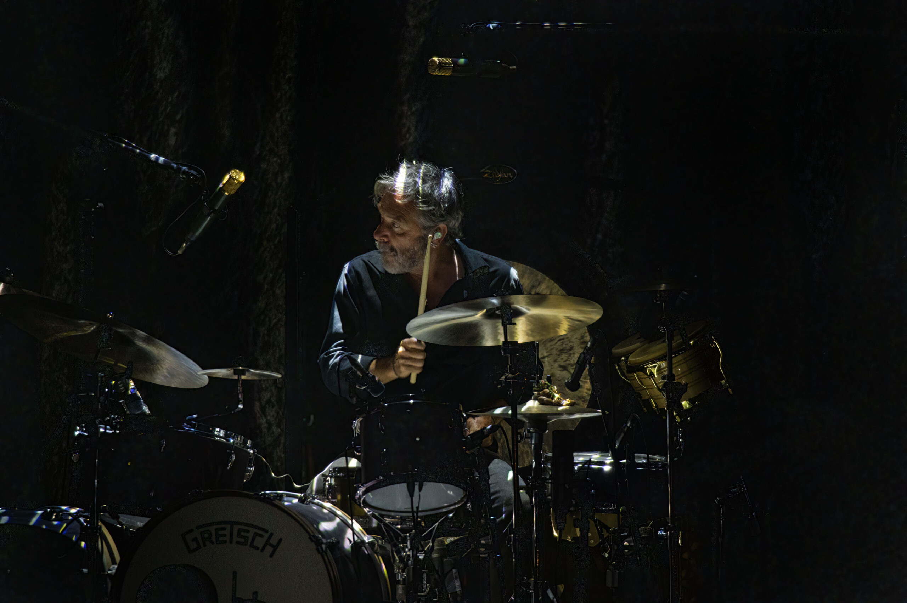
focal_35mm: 600
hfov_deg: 3.4
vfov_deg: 2.3
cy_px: 302
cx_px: 454
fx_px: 15105
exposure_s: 1/160
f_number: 6.3
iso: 4000
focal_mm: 600
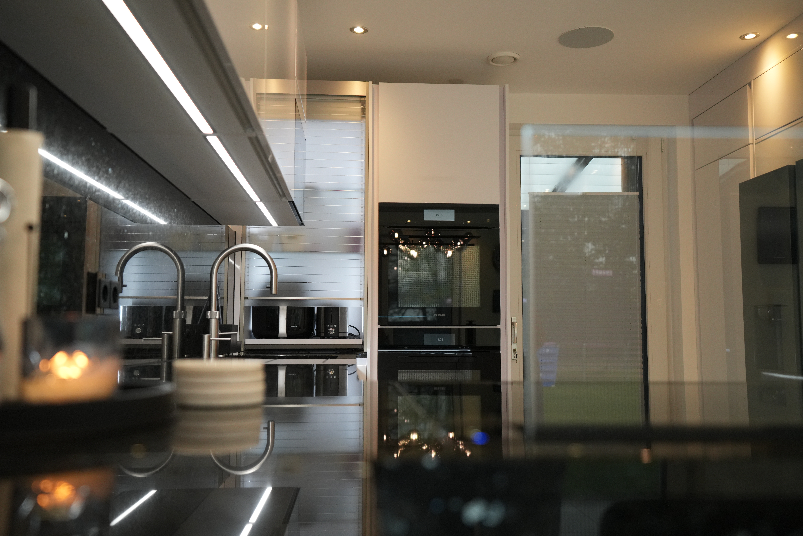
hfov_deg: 54.4
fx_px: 781
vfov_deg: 37.9
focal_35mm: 35
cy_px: 268
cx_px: 402
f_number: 2.8
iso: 1600
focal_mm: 35
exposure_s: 1/99.8
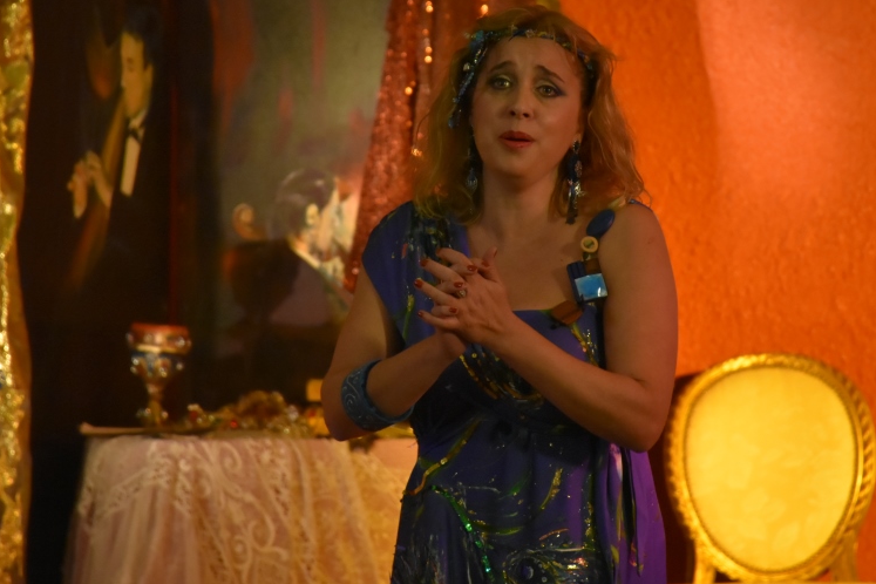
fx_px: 7007
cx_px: 467
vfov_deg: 4.8
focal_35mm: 288
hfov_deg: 7.2
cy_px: 187
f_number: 5.6
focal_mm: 140
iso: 3200
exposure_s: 1/50
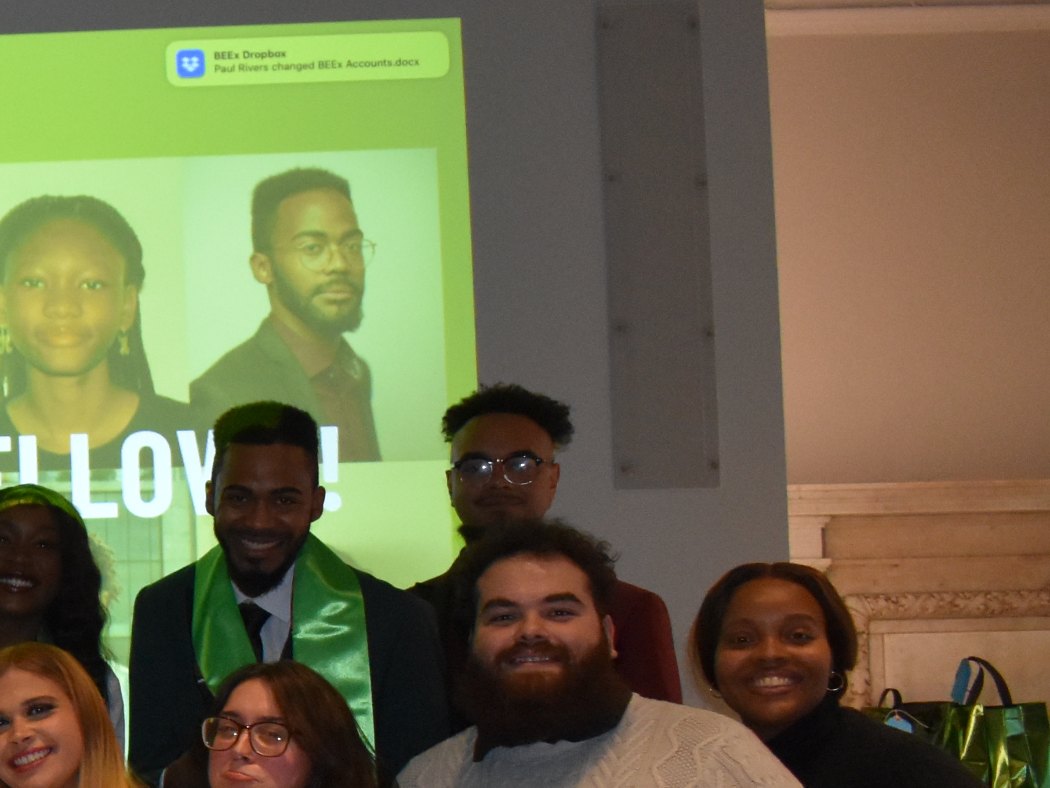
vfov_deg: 16.9
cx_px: -595
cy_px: 714
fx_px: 2608
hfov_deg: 19.4
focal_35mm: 86
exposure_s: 1/125
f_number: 3.5
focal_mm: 18
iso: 1600
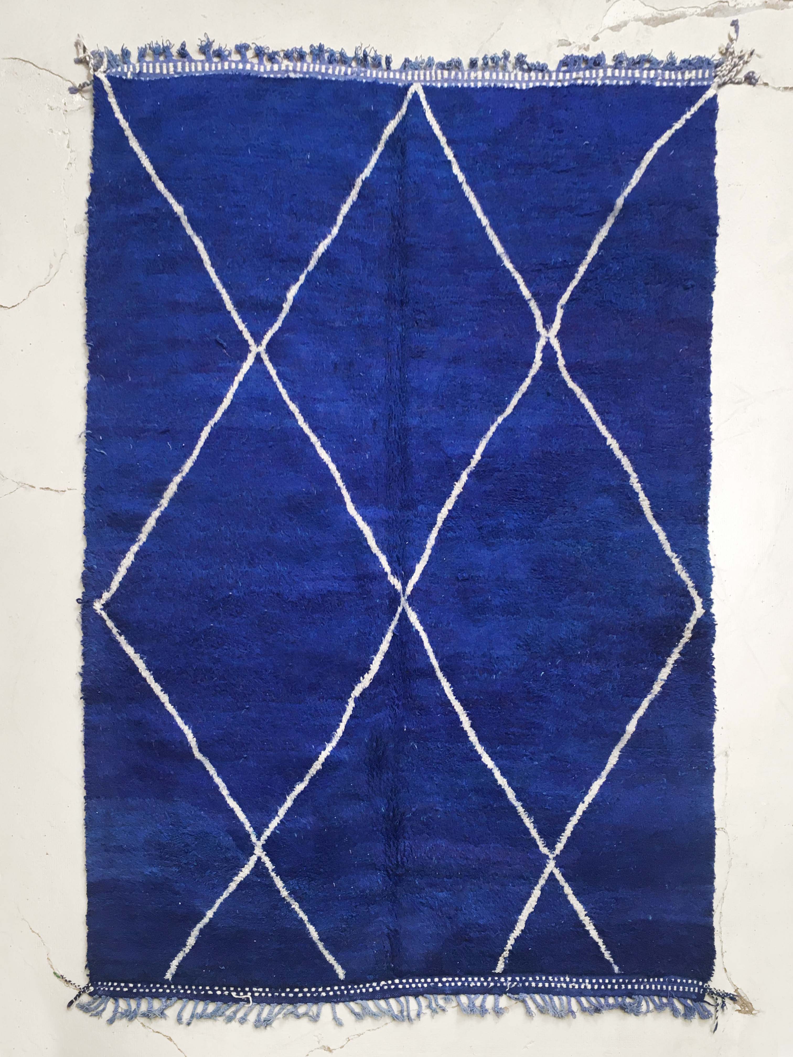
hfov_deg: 48.2
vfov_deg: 61.7
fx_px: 886
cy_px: 528
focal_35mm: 29
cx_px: 396
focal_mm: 4.15
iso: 64
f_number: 2.2
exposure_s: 1/35
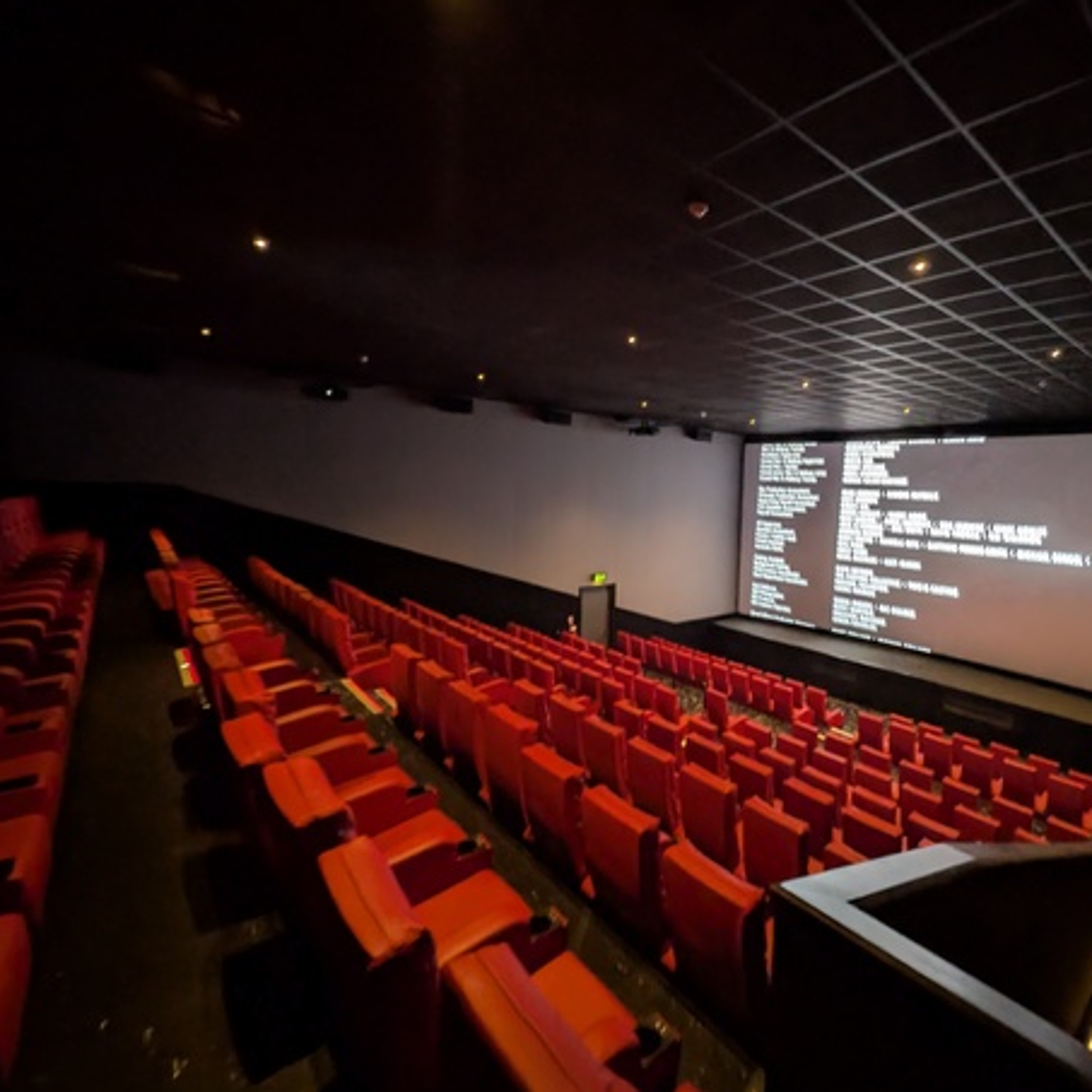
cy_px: 550
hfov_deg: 88.8
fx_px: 535
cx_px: 701
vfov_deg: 91.1
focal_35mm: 15
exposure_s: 1/3.01
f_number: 1.95
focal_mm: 2.23
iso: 314
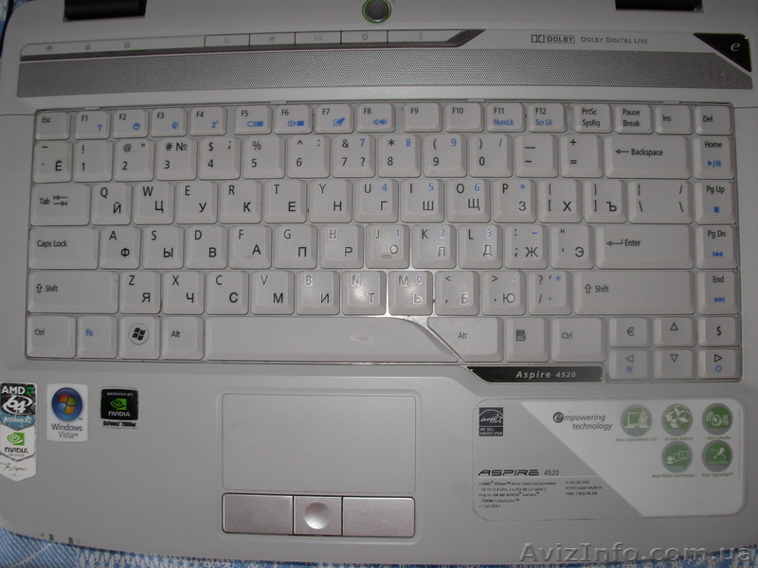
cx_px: 379
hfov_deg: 49.0
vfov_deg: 37.7
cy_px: 284
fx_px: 832
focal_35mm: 38
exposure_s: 1/22.6
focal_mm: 6.3
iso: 79
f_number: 4.9
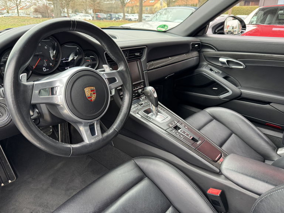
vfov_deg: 56.8
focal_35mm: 24
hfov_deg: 71.6
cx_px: 142
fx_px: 197
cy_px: 106
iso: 200
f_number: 1.78
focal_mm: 6.76
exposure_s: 1/121
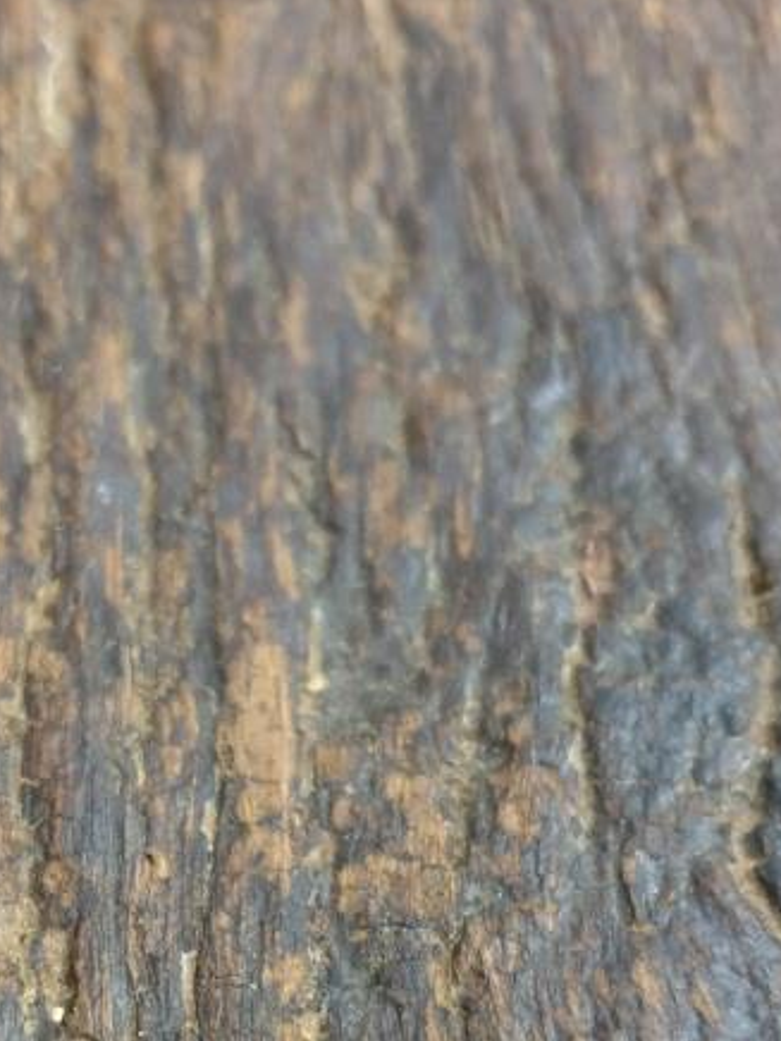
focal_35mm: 61
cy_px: 931
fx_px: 1835
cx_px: 215
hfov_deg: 23.8
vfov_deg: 30.3
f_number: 1.5
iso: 320
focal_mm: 4.3
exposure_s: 1/14
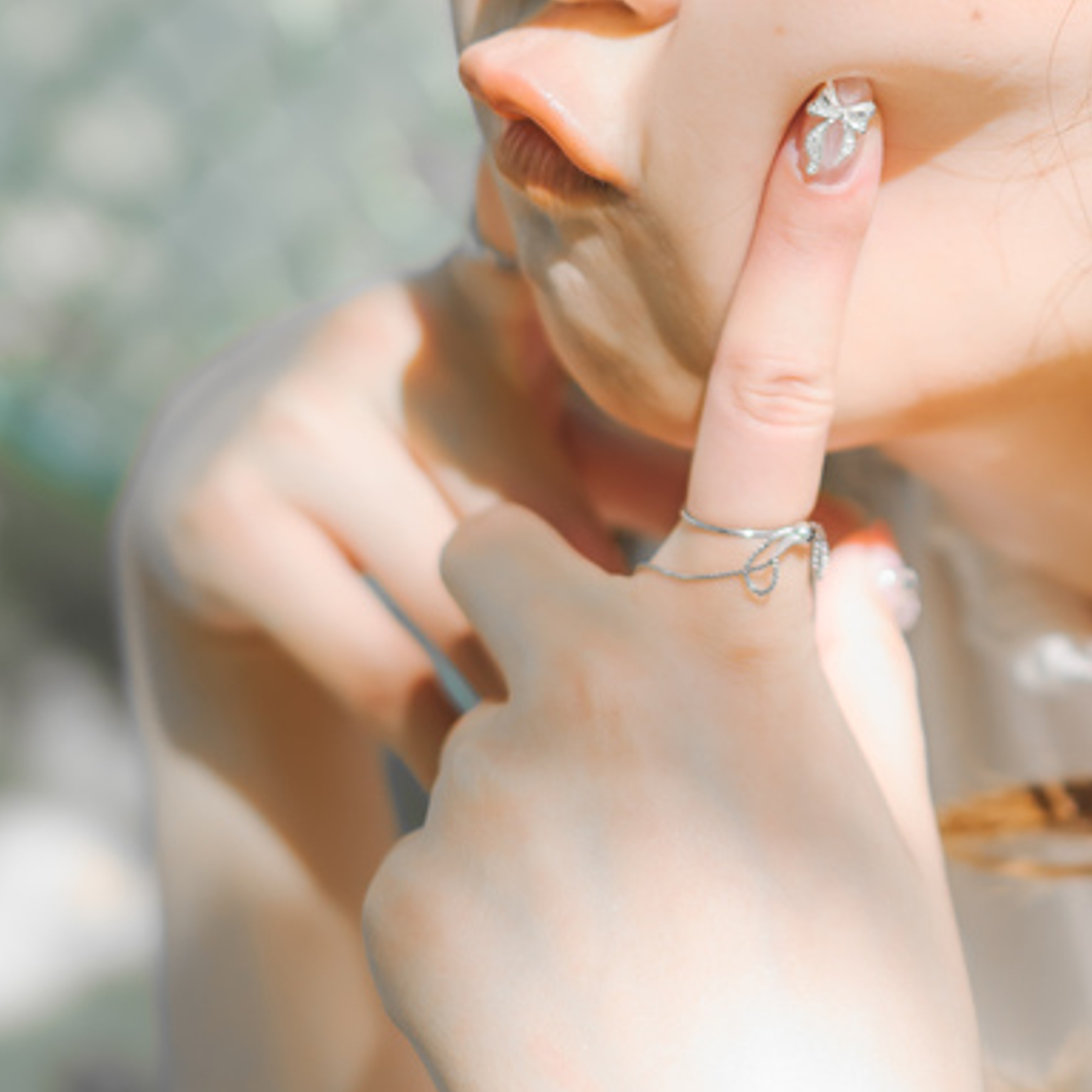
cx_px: 934
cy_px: 57
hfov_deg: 17.9
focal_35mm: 96
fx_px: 3426
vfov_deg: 17.8
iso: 100
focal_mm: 40
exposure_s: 1/500
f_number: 2.8
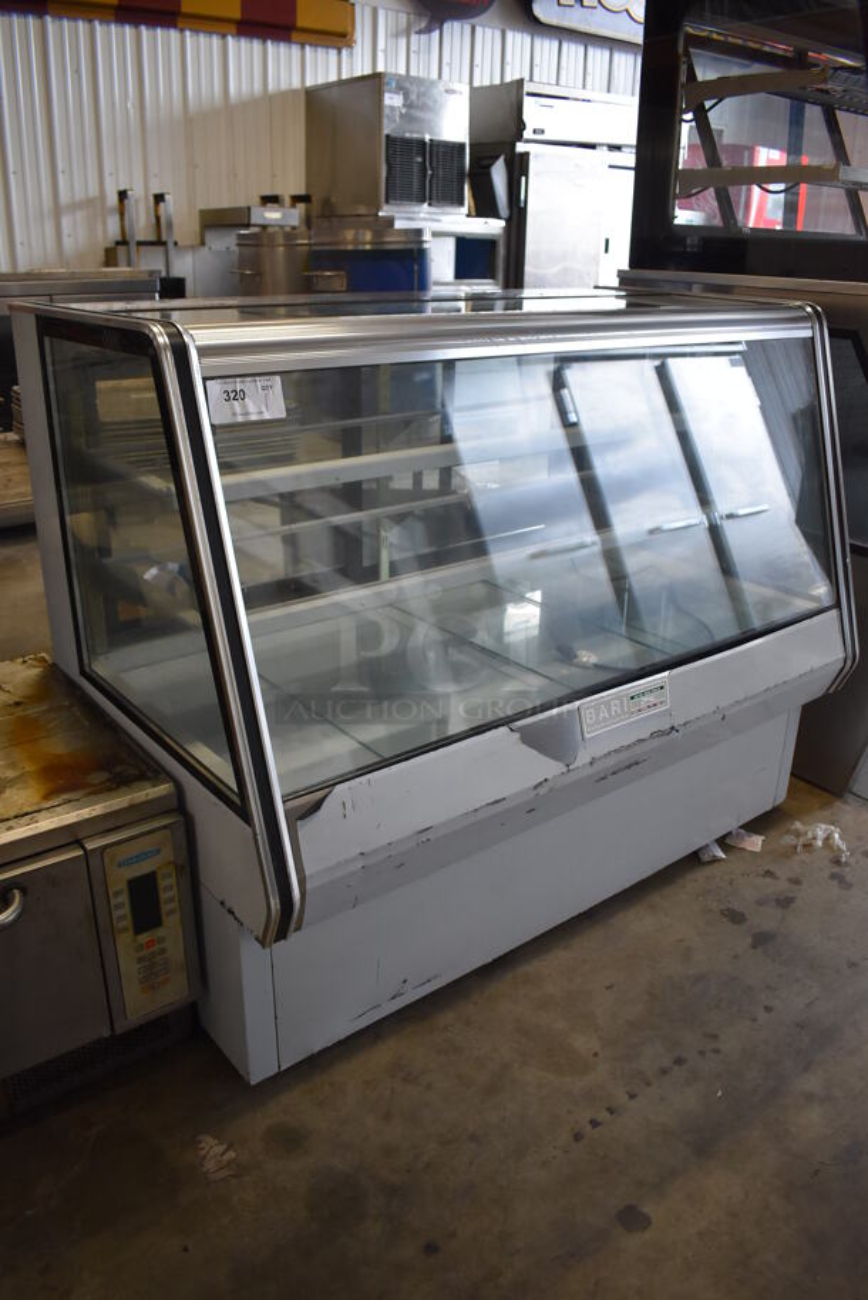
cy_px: 650
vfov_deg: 67.3
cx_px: 434
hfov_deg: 48.0
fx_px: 975
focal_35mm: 27
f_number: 3.5
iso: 800
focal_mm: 18
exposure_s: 1/125
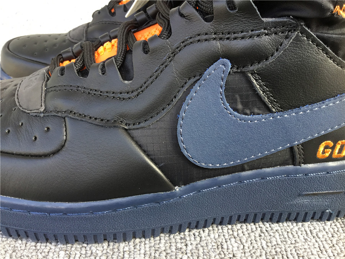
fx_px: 309
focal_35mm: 31
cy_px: 130
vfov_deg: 45.4
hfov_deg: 58.4
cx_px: 172
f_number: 2.4
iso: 40
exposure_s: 1/100
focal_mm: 3.3
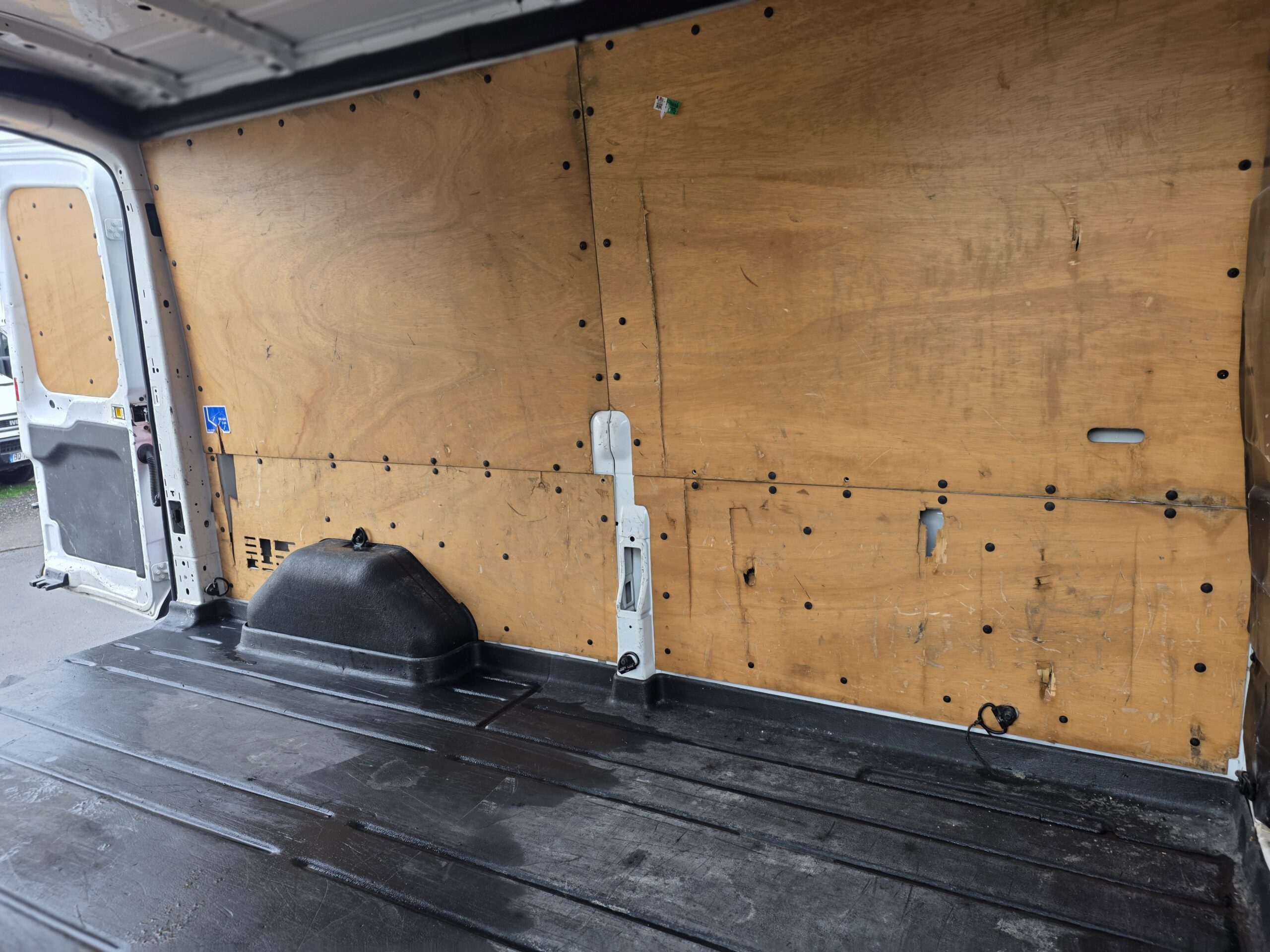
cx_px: 635
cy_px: 476
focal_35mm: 23
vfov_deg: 58.9
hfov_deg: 73.9
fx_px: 844
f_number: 1.7
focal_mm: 6.25
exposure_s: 1/180
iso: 64
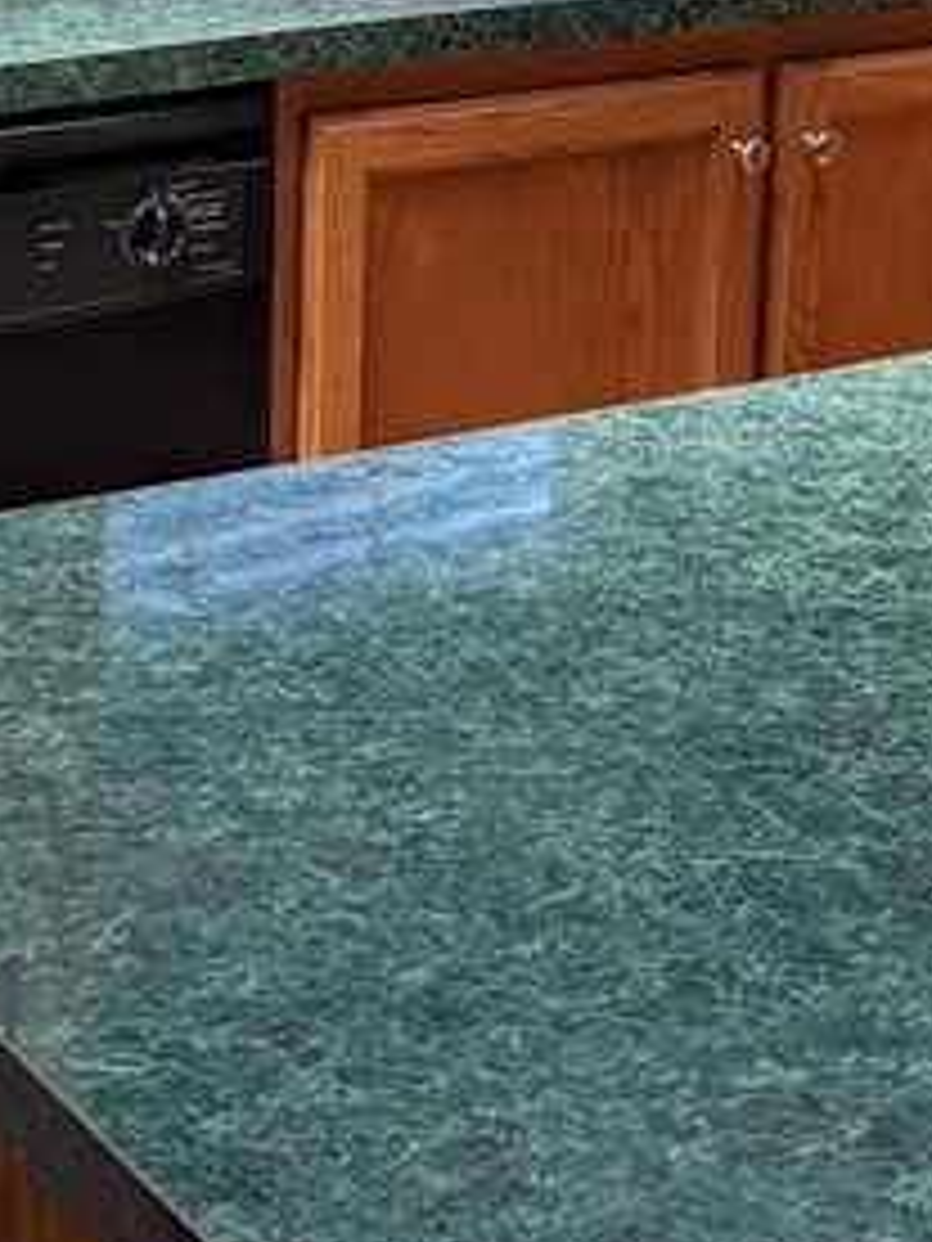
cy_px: -130
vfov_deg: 18.9
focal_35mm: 100
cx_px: 27
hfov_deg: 14.6
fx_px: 3590
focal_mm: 4.38
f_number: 1.73
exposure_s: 1/147
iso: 50
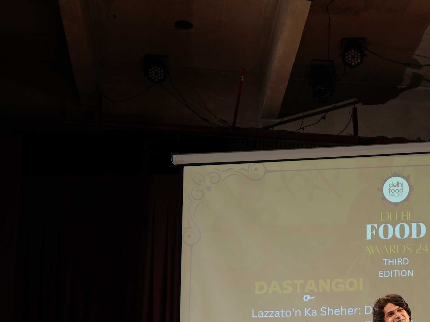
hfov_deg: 23.8
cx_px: 339
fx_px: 1006
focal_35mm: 81
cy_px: 341
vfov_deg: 17.7
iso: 250
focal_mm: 35
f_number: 2.8
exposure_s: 1/100
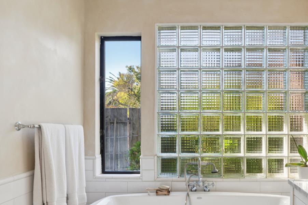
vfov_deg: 43.3
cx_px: 223
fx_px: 257
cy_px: 127
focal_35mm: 30
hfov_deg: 59.3
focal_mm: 18
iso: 320
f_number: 11
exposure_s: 1/30
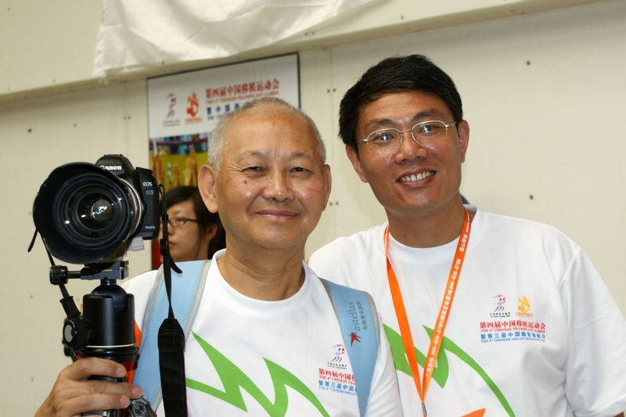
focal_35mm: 60
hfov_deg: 33.4
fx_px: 1043
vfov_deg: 22.6
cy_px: 208
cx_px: 313
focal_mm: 40
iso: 640
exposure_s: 1/100
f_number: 5.6
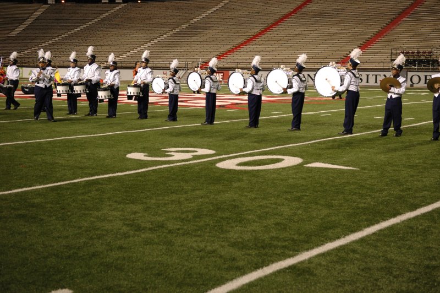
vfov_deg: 23.7
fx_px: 696
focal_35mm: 57
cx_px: 220
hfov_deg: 35.1
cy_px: 146
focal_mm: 38
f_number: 2.8
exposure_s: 1/100
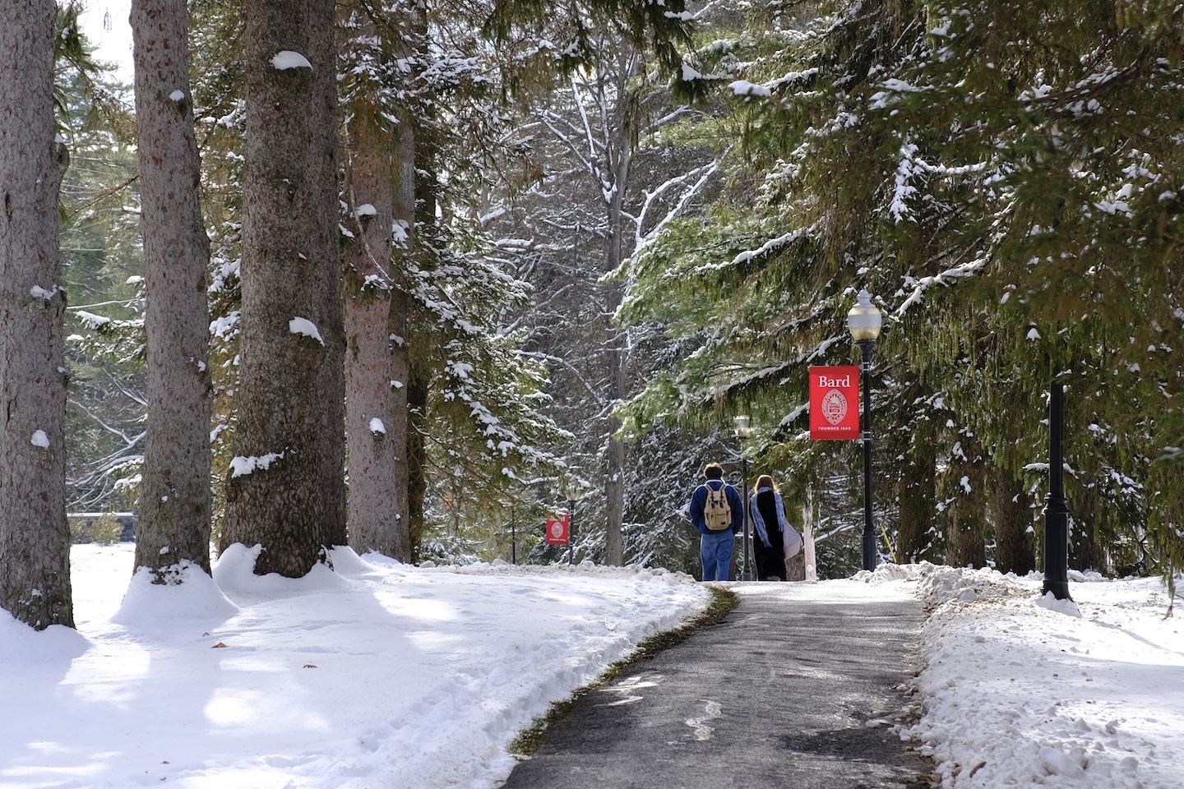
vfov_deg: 18.2
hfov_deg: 27.0
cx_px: 592
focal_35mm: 75
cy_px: 394
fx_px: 2466
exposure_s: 1/1000
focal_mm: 50
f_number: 4
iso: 250
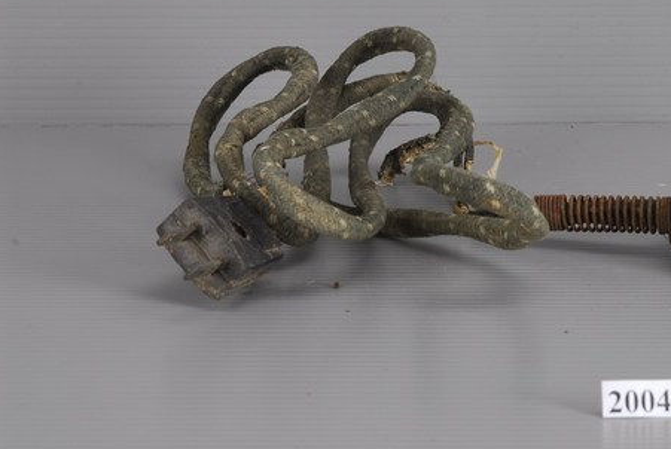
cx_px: 472
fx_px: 2781
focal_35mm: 149
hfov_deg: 13.7
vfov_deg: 9.2
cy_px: 154
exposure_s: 1/160
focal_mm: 70
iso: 100
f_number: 16
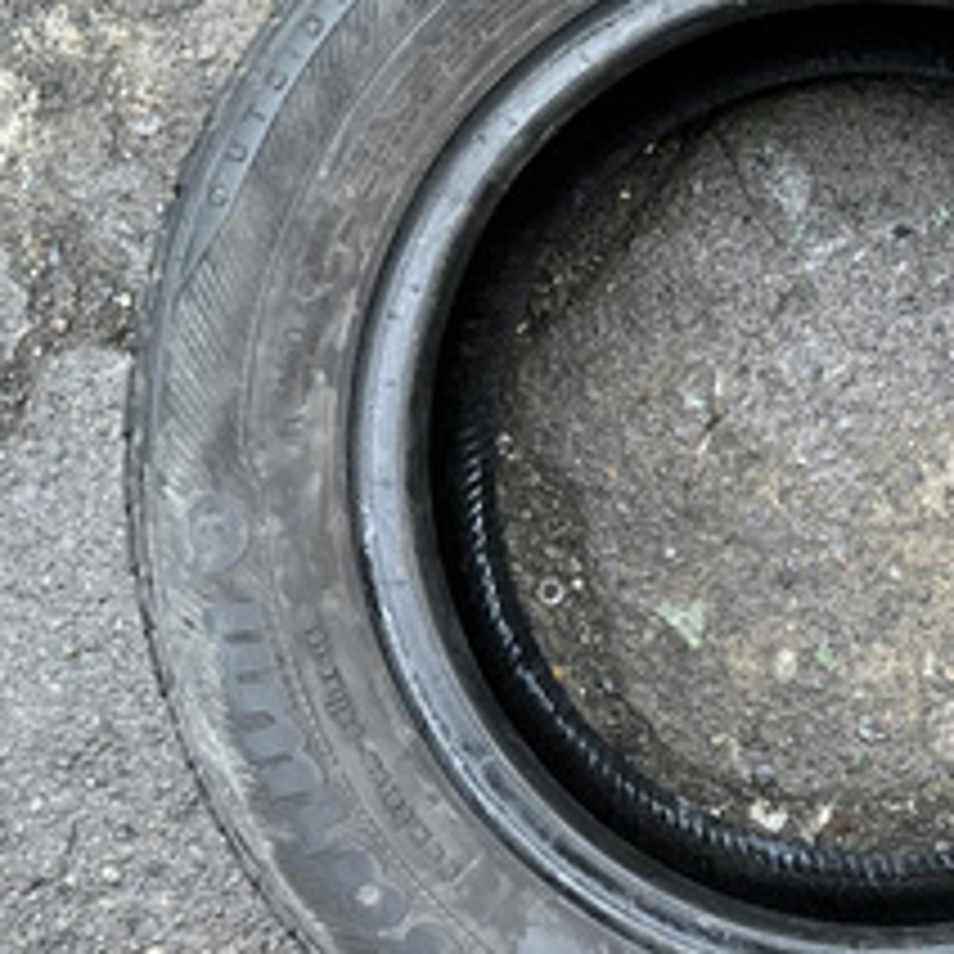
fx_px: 1403
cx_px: 855
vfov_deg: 37.5
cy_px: 436
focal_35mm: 45
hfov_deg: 35.4
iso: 500
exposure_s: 1/50
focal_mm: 6.86
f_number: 1.78
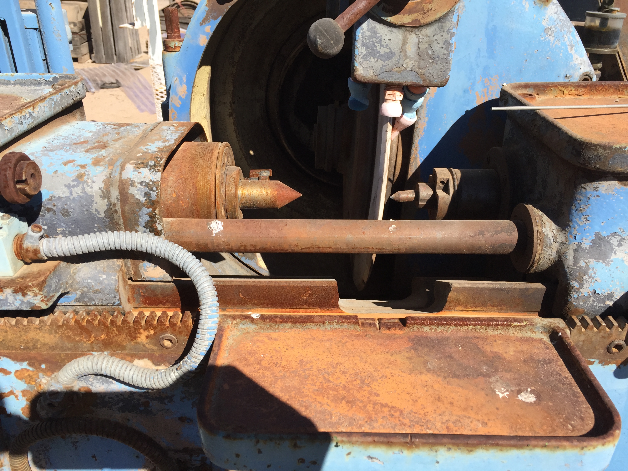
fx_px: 526
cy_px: 236
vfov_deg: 48.2
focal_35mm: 29
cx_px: 314
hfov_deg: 61.7
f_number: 2.2
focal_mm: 4.15
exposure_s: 1/1522
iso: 32
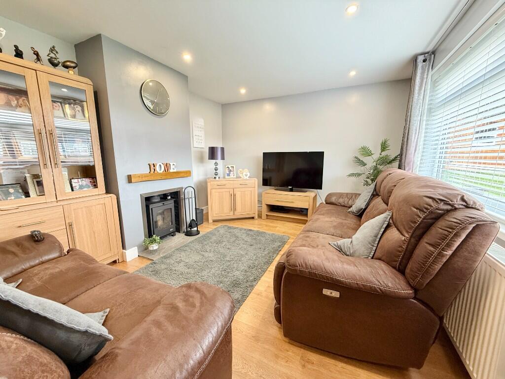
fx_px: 204
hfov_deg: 102.1
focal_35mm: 14
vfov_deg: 85.7
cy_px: 190
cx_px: 252
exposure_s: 1/50
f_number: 2.2
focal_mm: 2.22
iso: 320
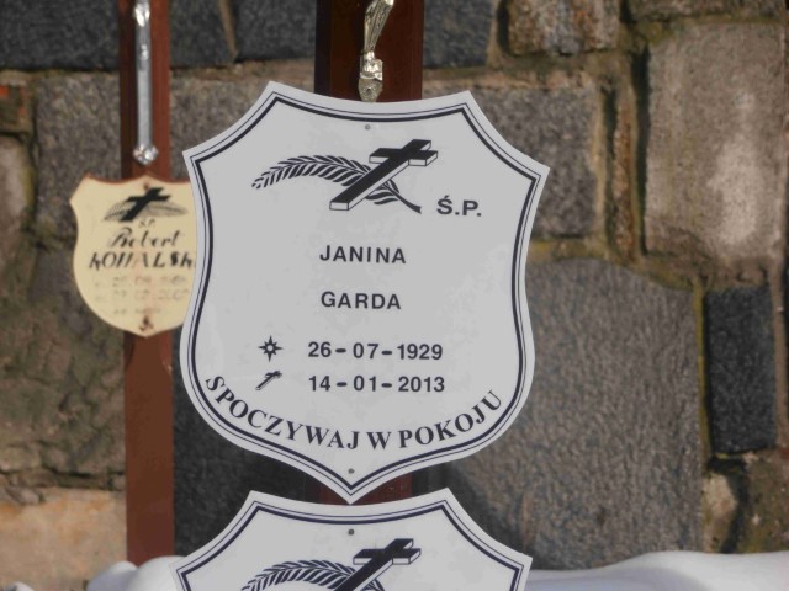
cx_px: 394
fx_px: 3784
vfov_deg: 8.9
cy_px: 296
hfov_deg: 11.9
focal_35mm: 166
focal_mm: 29.44
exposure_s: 1/400
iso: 80
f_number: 5.9
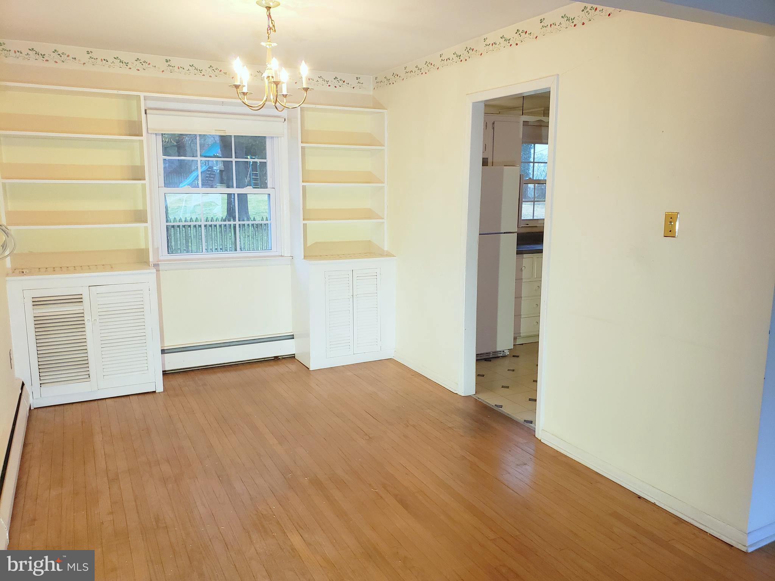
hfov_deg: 67.3
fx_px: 582
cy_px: 290
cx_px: 388
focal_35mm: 26
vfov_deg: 53.1
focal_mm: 4.3
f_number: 2.4
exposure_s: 1/60
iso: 250
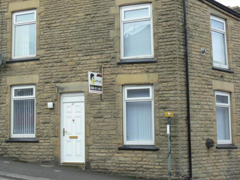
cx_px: 110
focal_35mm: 62
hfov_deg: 31.2
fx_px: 430
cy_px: 87
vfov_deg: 23.6
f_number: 5.6
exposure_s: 1/200
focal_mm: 8.3
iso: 80
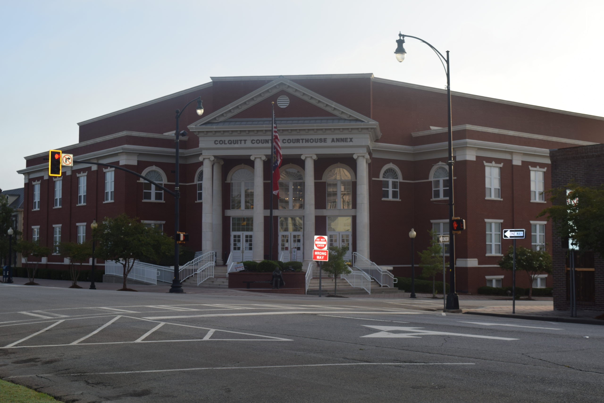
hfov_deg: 38.9
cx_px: 302
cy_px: 202
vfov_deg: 26.5
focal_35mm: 51
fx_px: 856
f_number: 7.1
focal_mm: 34
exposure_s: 1/200
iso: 100
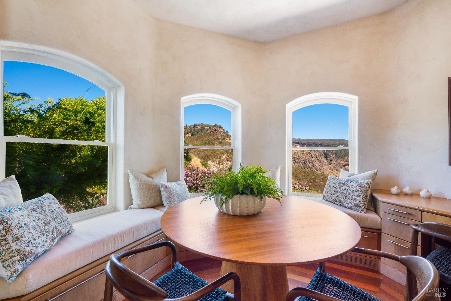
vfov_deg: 81.2
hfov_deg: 104.3
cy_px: 150
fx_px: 175
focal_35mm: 14
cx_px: 226
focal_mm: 14
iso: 100
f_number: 14
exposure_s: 1/2
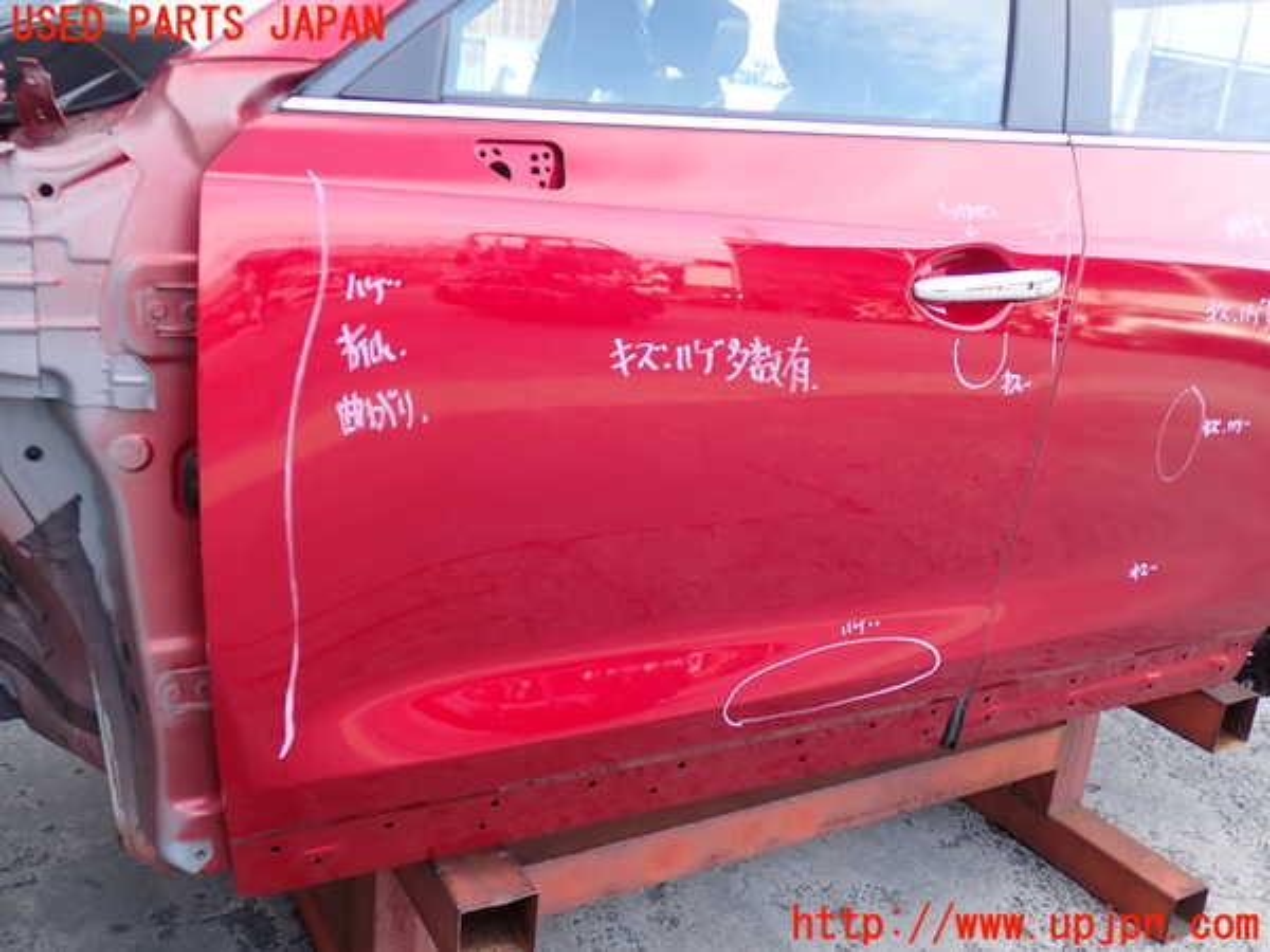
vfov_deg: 44.2
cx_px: 635
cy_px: 476
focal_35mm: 32
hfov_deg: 56.8
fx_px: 1174
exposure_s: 1/80
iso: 100
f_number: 2.4
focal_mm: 5.79
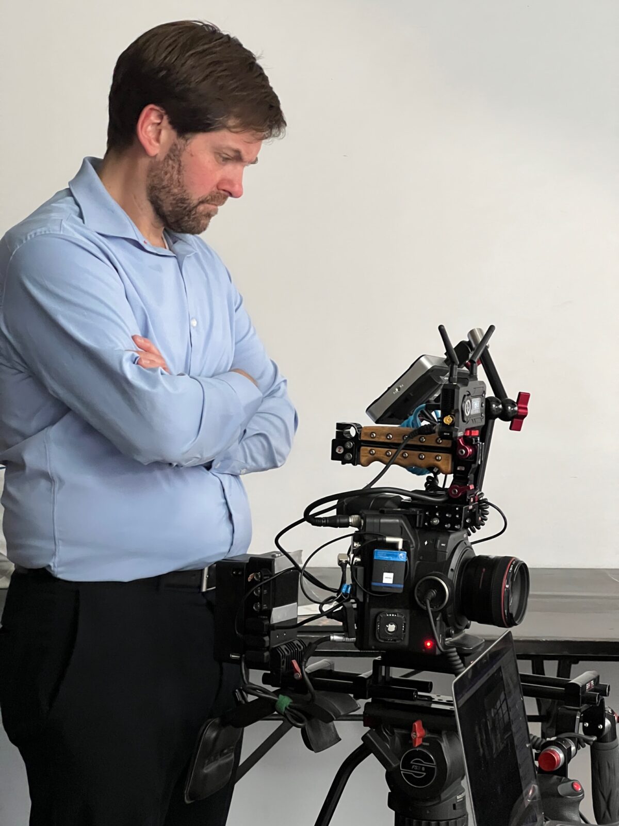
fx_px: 1837
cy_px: 413
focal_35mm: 77
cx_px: 310
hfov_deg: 19.1
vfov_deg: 25.3
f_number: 2.8
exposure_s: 1/49
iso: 800
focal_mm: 9
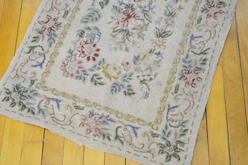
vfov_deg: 22.6
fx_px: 413
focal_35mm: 60
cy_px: 82
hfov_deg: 33.4
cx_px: 124
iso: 800
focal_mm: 40
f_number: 5.3
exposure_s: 1/60
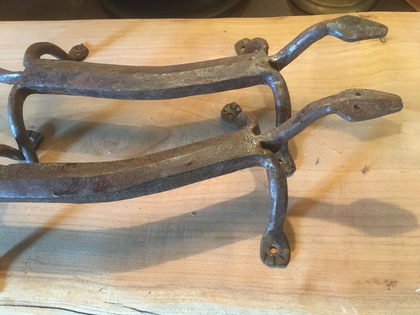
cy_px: 158
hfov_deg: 61.7
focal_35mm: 29
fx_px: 352
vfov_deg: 48.2
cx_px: 210
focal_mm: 4.15
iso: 200
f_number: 2.2
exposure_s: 1/17
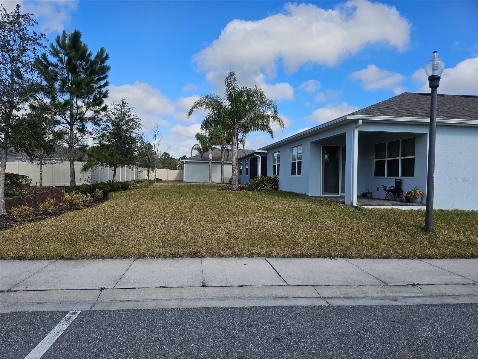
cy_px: 180
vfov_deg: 58.9
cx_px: 239
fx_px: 318
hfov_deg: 73.9
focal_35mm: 23
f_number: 1.7
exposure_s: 1/1242
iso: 20
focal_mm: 6.3
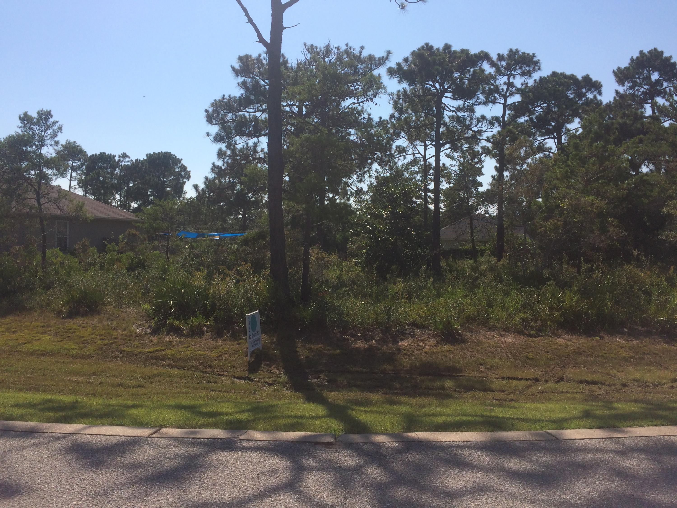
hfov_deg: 61.7
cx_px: 338
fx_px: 567
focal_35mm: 29
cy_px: 254
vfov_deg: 48.2
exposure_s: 1/3425
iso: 32
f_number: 2.2
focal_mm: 4.15
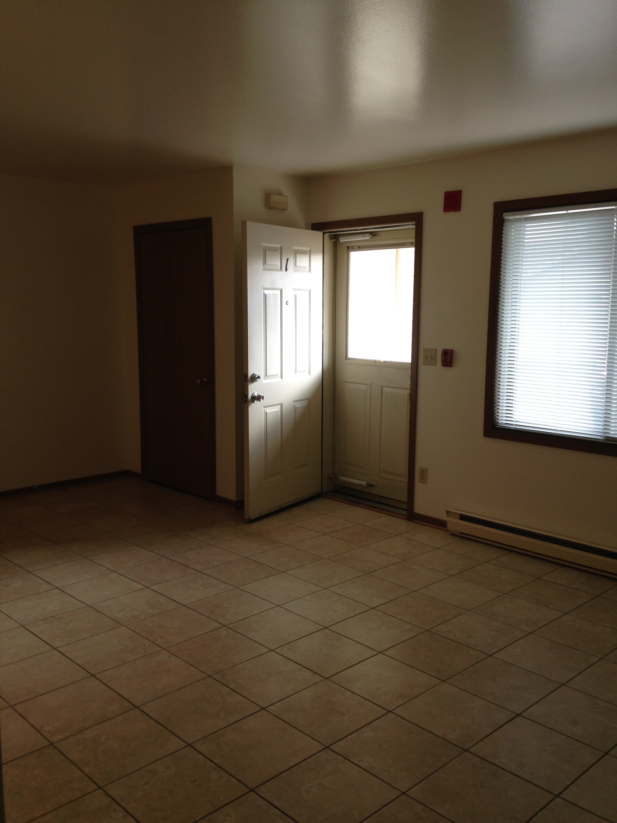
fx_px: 784
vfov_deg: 55.4
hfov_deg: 42.9
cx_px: 308
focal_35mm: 33
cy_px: 412
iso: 50
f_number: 2.4
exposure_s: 1/60
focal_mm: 4.12
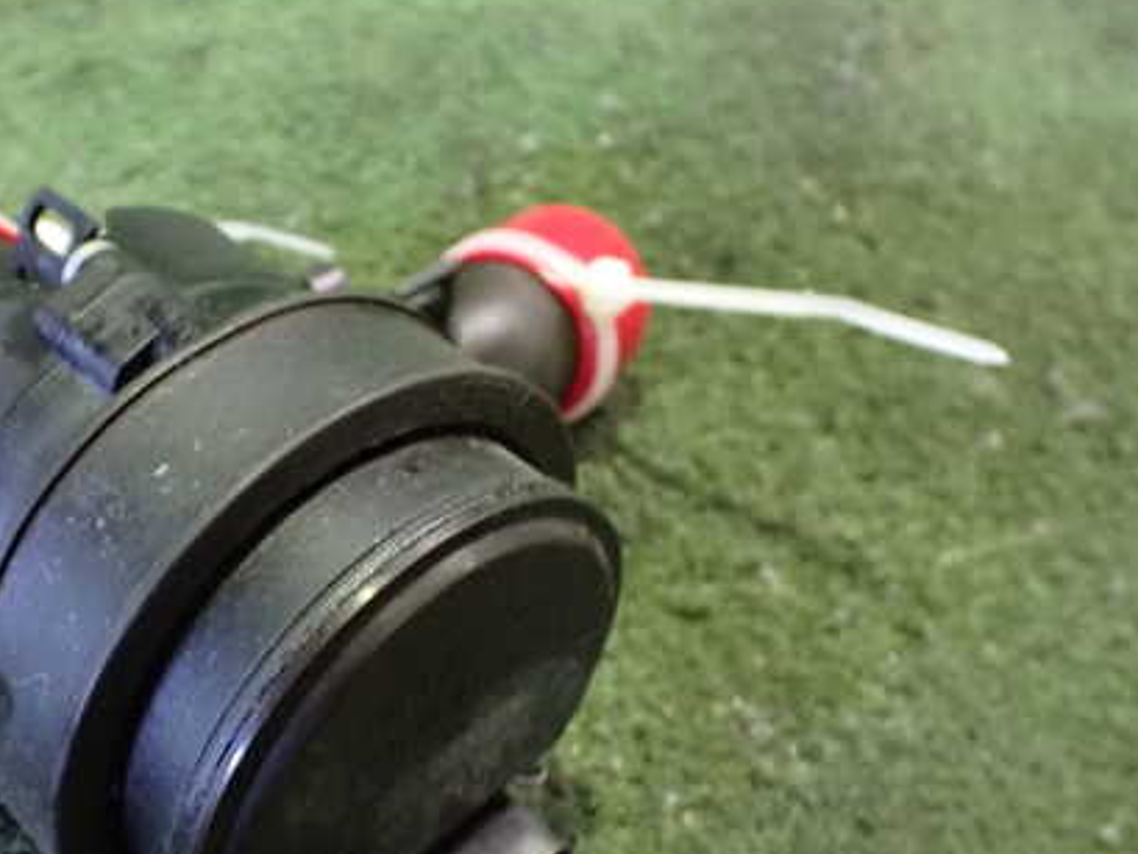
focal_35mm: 44
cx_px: 339
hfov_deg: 42.1
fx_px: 1447
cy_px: 520
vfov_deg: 32.8
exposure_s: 1/30
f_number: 2.3
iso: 1250
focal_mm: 5.4
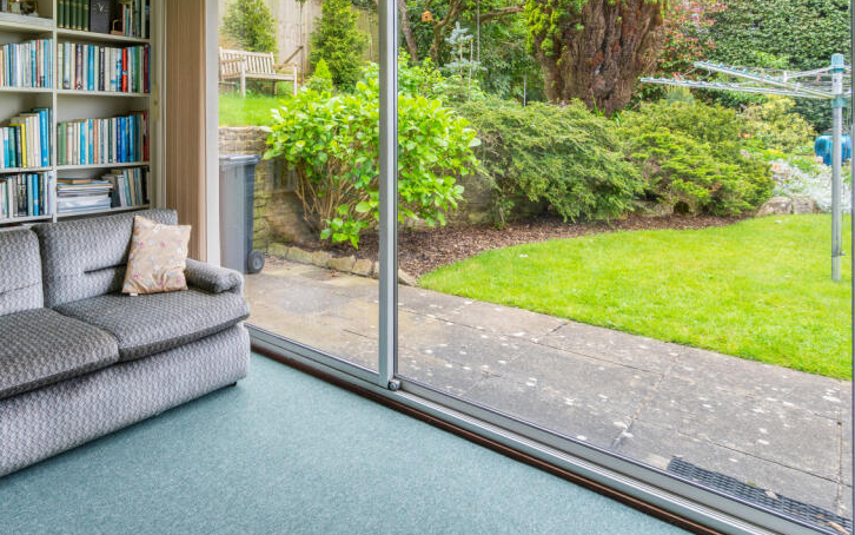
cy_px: 143
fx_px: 536
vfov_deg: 51.1
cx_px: 256
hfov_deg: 73.7
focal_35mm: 23
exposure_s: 1/40
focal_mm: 16
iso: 400
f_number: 11
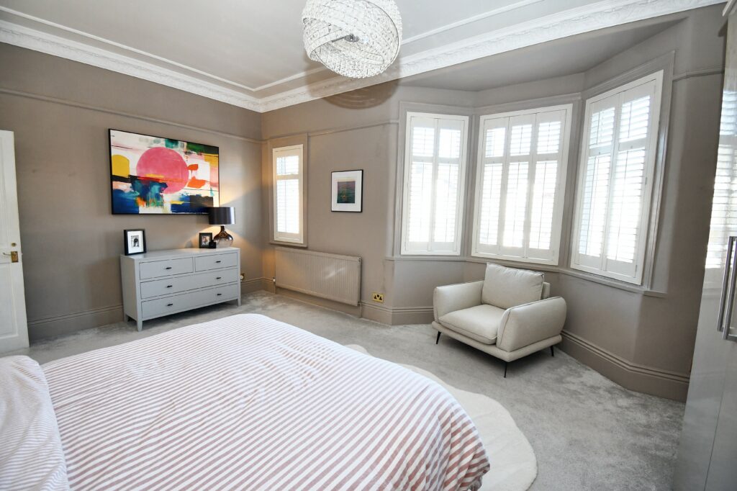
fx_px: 307
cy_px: 246
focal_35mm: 15
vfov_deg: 77.3
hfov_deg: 100.4
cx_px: 368
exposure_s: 1/50
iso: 800
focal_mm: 10
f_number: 4.5
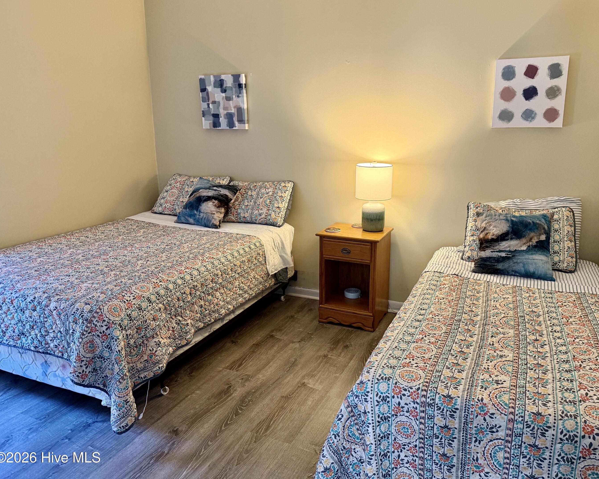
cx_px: 327
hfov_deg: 65.9
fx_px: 461
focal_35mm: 26
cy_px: 231
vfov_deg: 54.9
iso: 320
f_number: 1.78
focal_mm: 6.76
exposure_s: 1/60
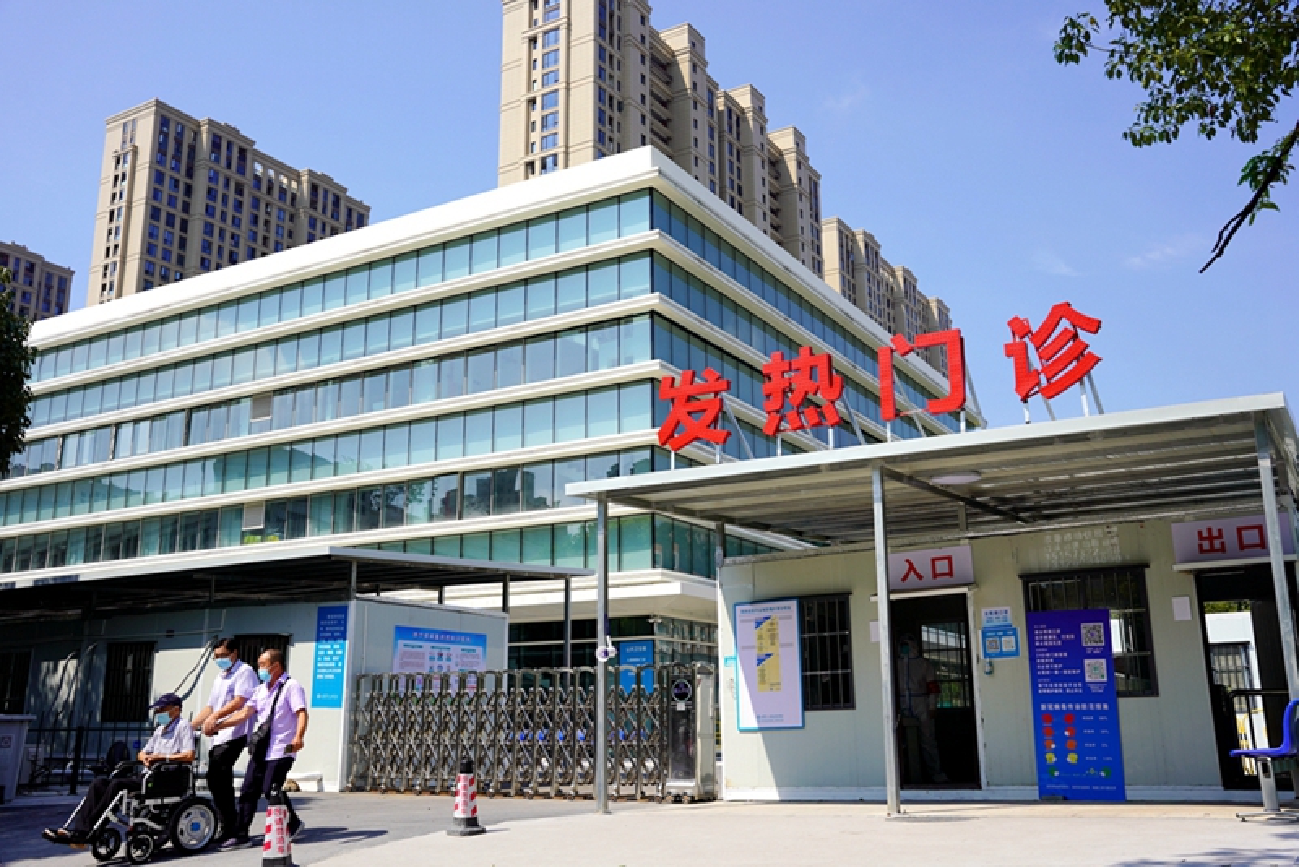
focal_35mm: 33
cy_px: 434
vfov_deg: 39.6
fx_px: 1206
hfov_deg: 56.6
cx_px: 650
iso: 100
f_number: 5.6
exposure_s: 1/800
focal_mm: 33.4
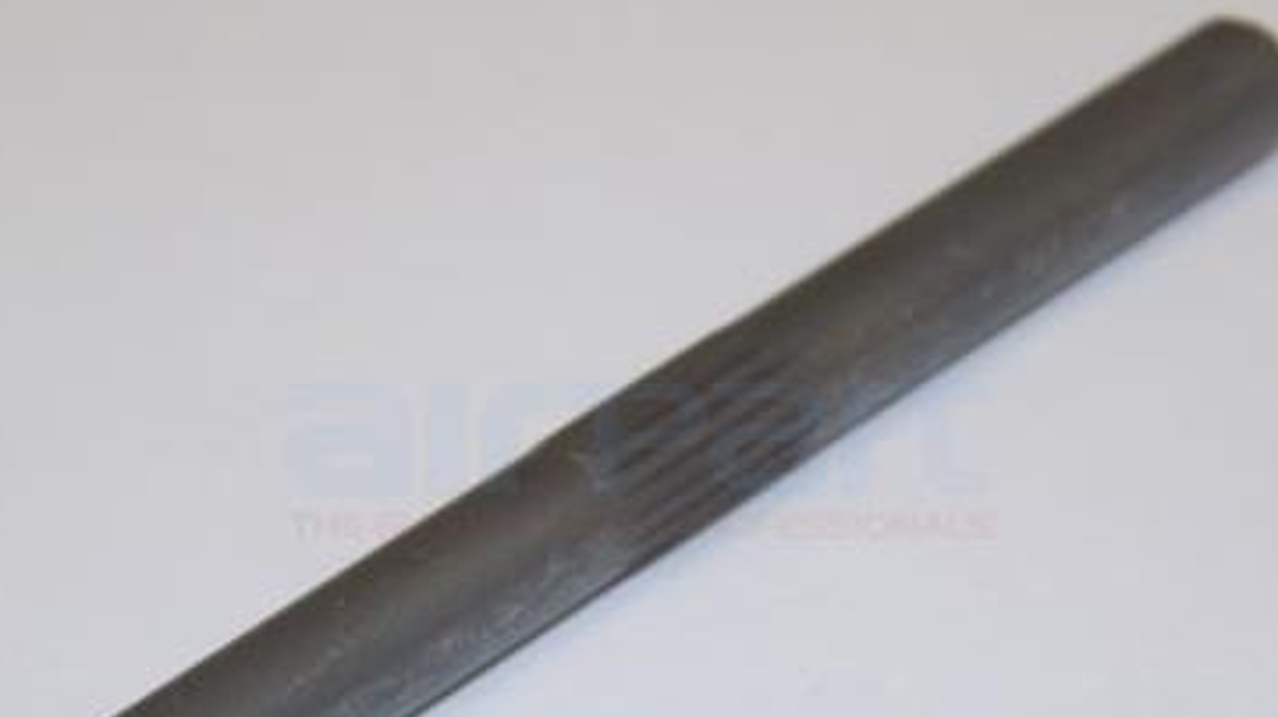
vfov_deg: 5.1
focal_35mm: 237
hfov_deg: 9.1
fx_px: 8027
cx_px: 650
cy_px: 477
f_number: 5.4
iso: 400
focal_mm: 33.7
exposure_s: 1/30
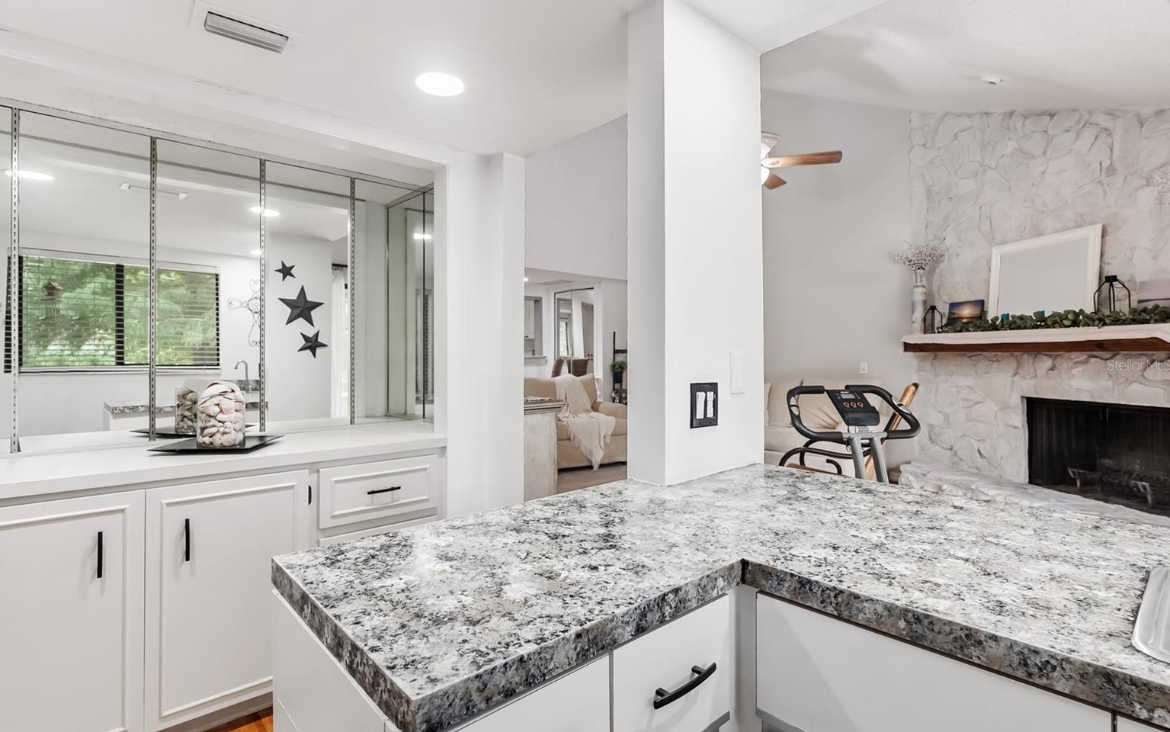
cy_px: 364
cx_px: 565
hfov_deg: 94.3
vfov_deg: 68.0
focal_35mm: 17
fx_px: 542
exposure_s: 1/30
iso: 1000
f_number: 8
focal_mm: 16
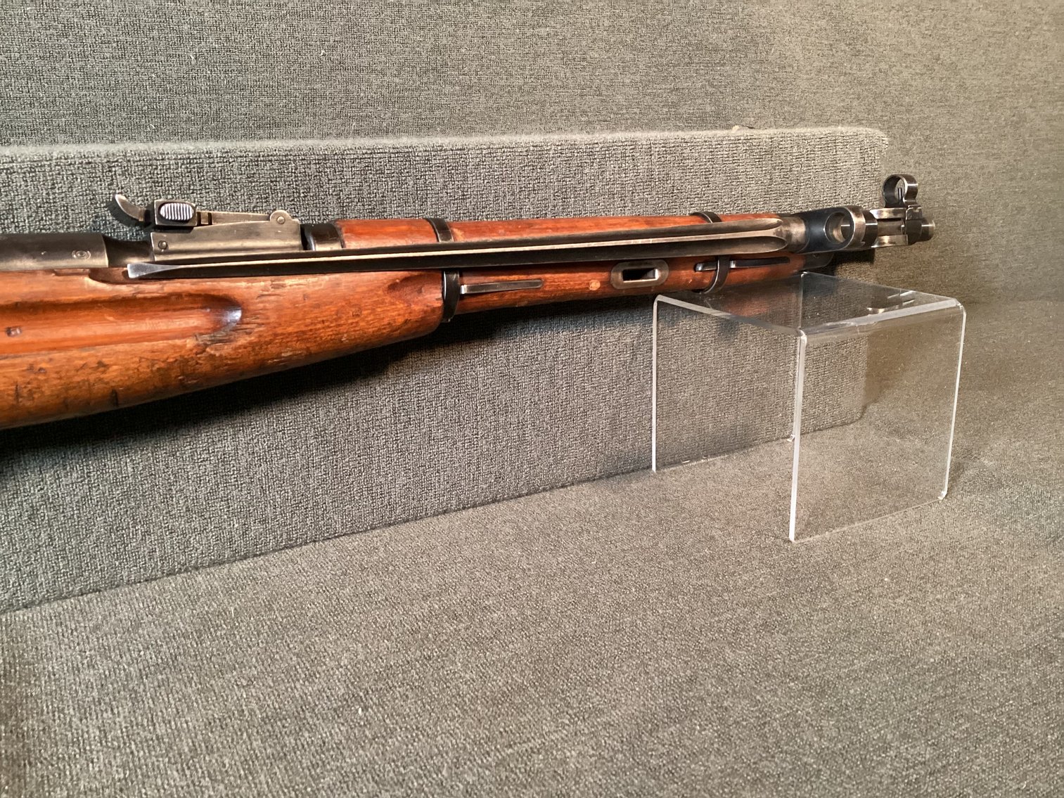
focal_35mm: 31
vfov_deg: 45.4
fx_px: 953
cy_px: 399
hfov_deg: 58.3
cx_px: 532
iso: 400
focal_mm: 3.3
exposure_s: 1/40
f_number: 2.4
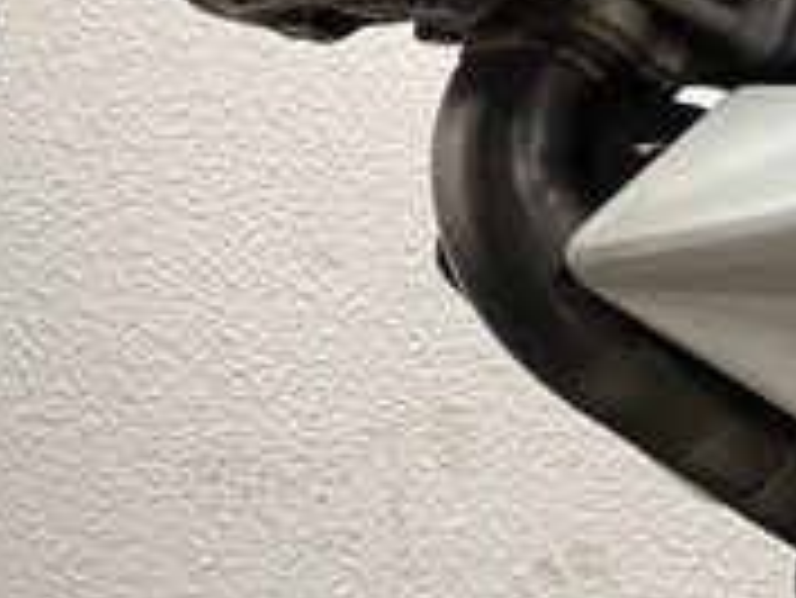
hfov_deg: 17.7
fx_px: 2163
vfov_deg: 15.7
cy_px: 252
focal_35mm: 94
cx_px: -531
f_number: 1.6
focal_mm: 5.1
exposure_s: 1/50
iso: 500
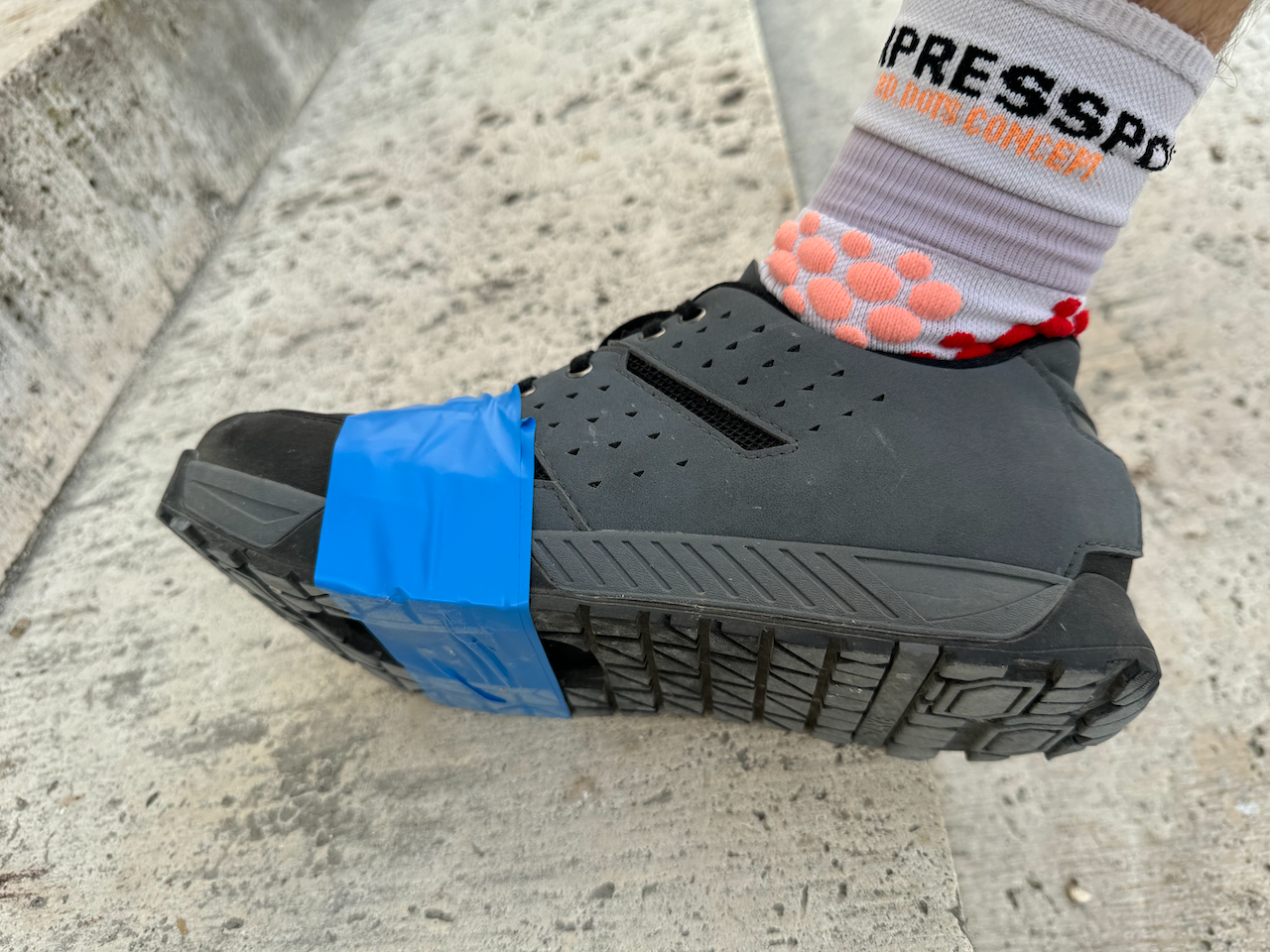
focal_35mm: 24
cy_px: 476
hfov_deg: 71.6
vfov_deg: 56.8
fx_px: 881
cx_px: 635
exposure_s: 1/1923
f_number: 1.78
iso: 80
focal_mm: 6.76
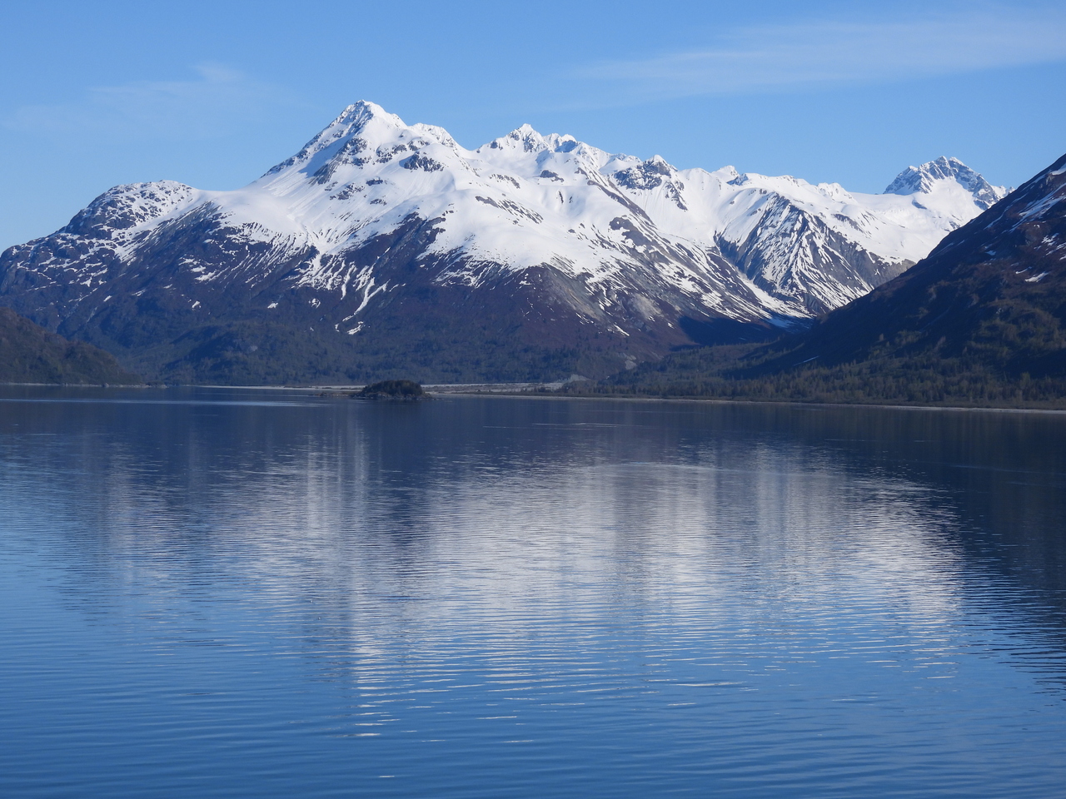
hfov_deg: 23.0
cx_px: 533
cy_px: 400
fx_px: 2618
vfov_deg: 17.4
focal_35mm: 85
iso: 100
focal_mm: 15.2
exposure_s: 1/1600
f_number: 4.5
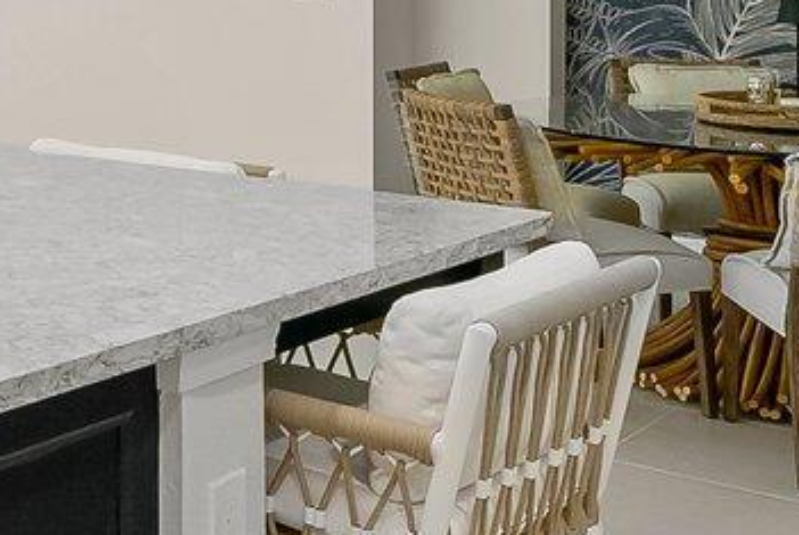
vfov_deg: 18.6
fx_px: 1556
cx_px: -244
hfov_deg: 24.9
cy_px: -91
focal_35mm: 70
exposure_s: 1/20
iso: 400
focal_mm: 12
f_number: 8
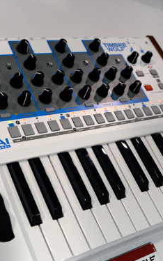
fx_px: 349
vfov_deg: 40.9
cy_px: 159
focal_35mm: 49
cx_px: 101
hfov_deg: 26.2
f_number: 4.5
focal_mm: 24
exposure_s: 1/400
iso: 1600
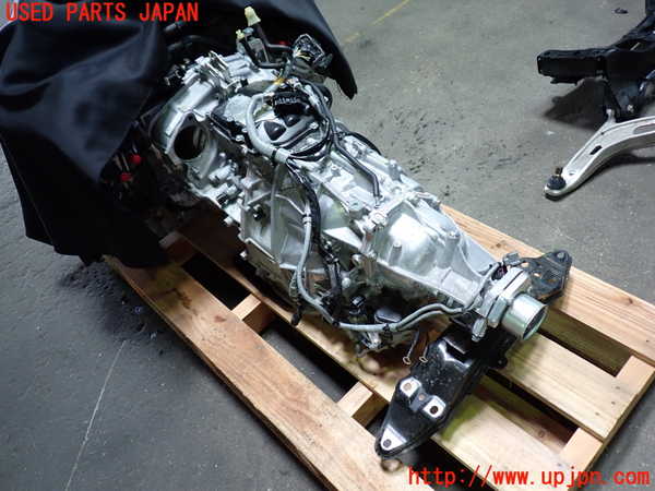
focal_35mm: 28
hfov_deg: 63.4
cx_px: 328
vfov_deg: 49.7
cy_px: 246
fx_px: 530
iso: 200
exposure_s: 1/60
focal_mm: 5.05
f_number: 2.2
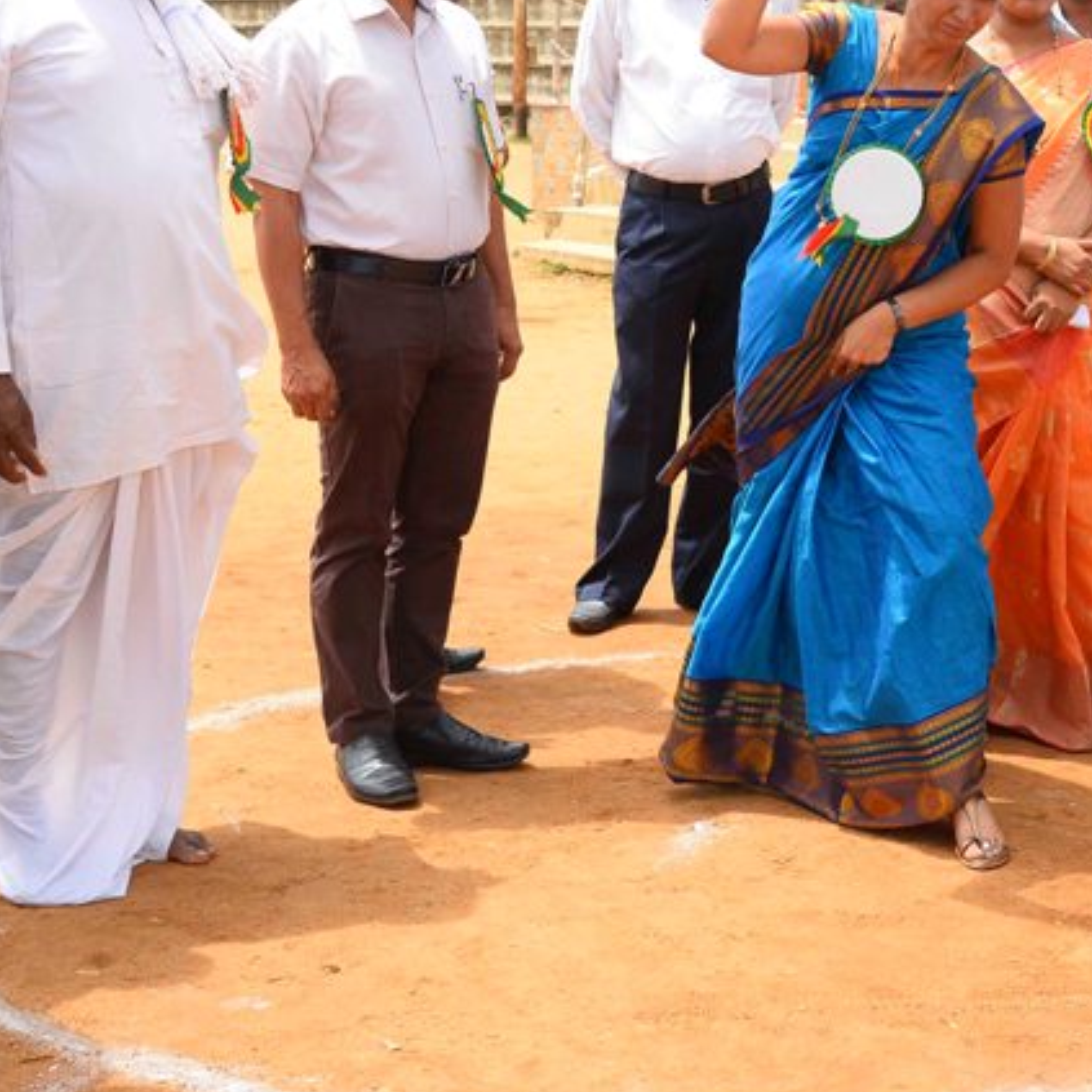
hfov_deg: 23.6
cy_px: 299
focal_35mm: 72
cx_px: 901
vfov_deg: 23.8
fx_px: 2570
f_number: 5.6
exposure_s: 1/500
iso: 200
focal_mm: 35
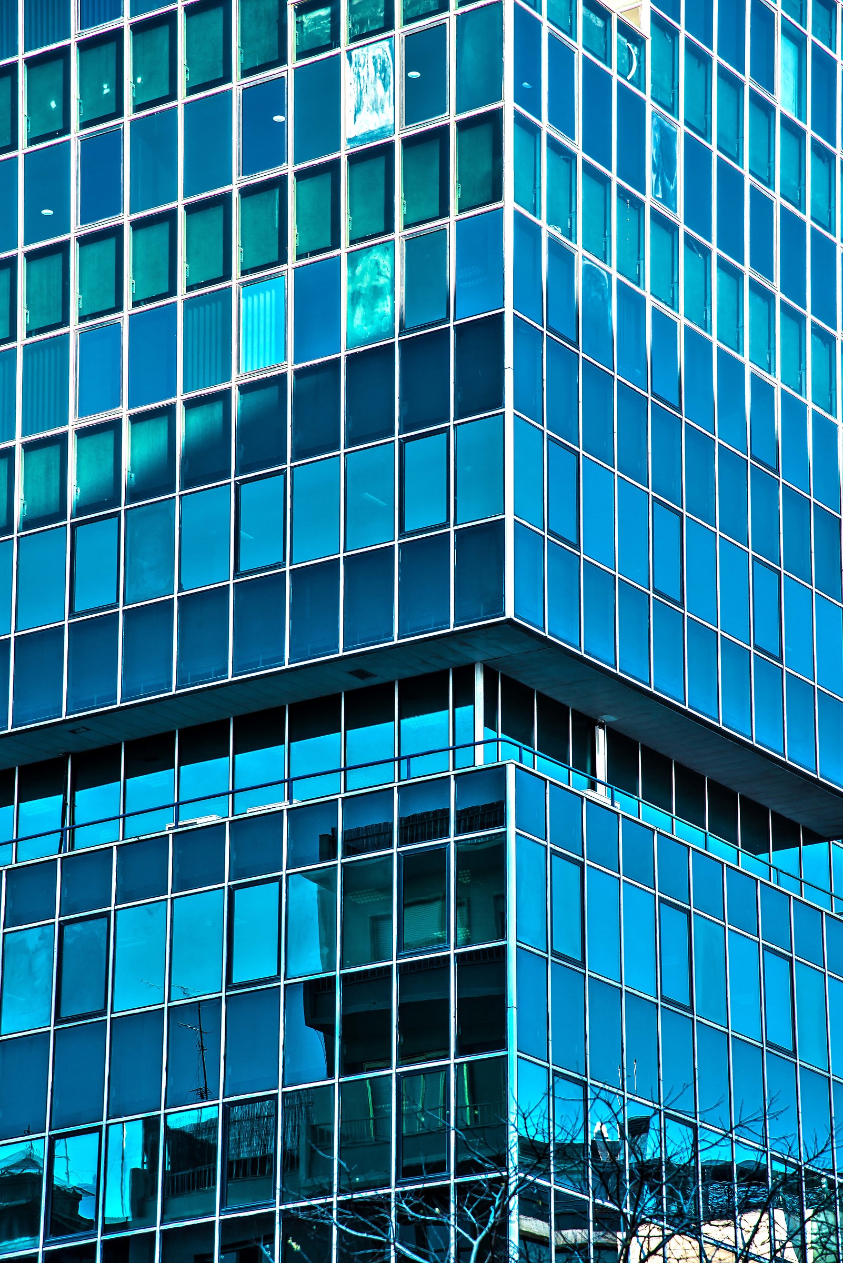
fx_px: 4211
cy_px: 632
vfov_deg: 17.1
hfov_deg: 11.4
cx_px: 422
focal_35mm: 120
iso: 200
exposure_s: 1/60
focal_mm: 120
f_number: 6.3
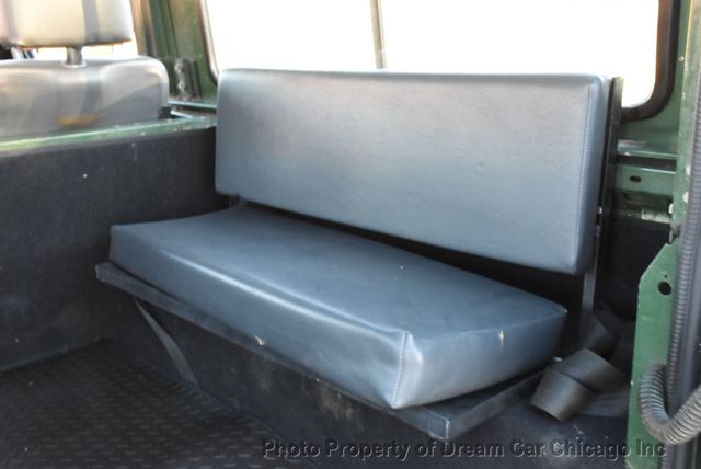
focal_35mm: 39
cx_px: 350
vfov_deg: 34.3
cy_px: 234
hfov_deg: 49.5
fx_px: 760
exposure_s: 1/25
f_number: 13
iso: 2000
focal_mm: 26
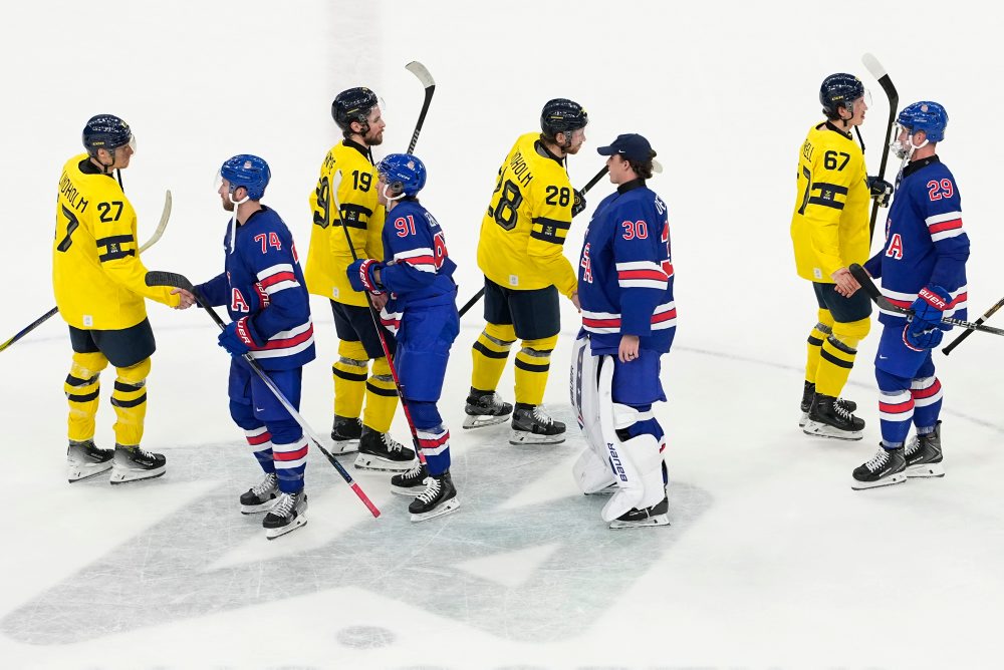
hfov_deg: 13.7
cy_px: 335
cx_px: 502
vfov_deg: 9.2
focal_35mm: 150
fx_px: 4186
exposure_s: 1/2500
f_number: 2.8
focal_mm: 150
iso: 2000
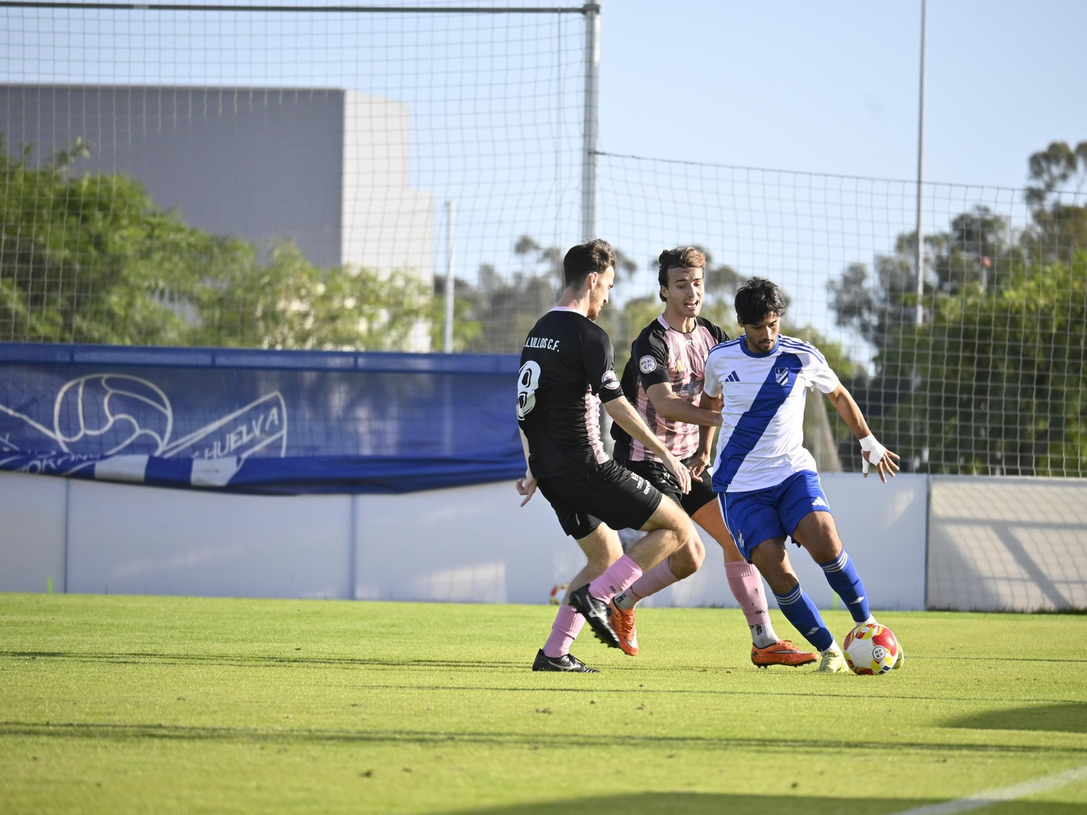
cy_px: 408
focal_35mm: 407
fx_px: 12782
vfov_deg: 3.7
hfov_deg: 4.9
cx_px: 585
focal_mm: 250
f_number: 6.3
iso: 400
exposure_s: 1/1000
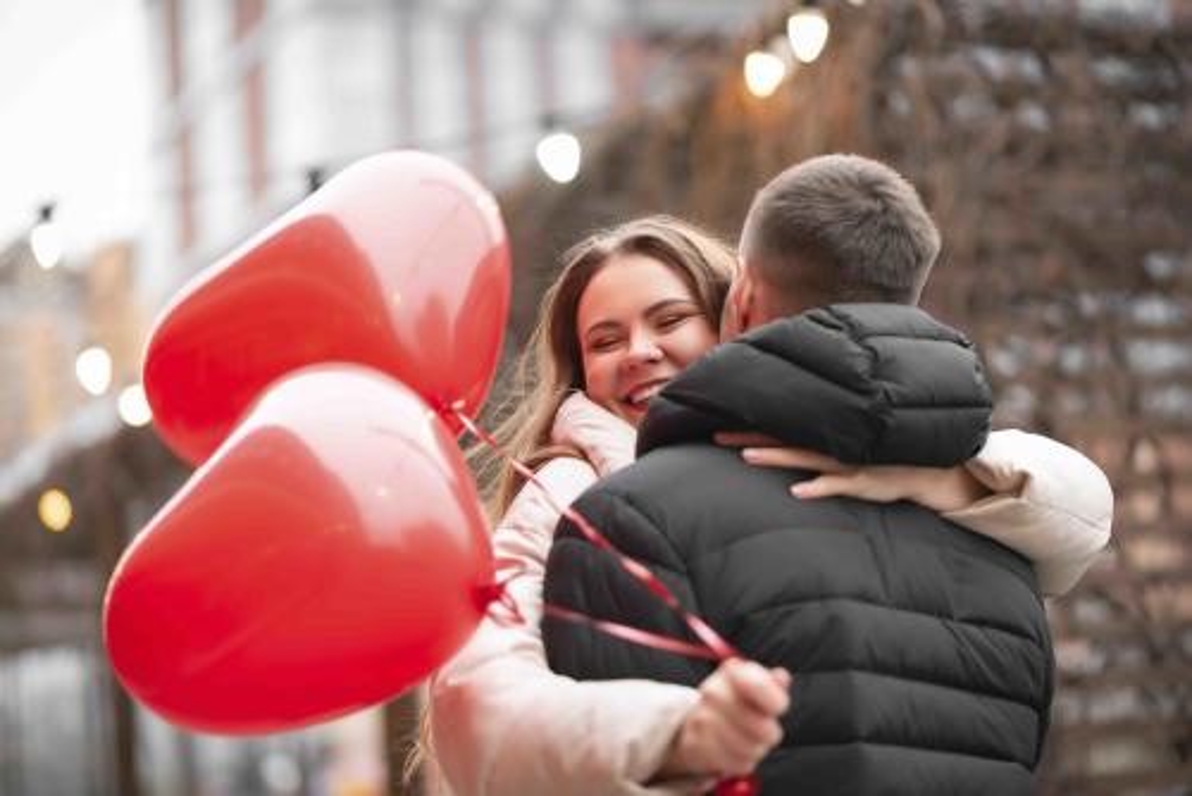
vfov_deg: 16.1
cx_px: 596
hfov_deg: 23.9
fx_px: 2816
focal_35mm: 85
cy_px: 398
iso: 200
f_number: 2
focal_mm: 85
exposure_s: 1/200
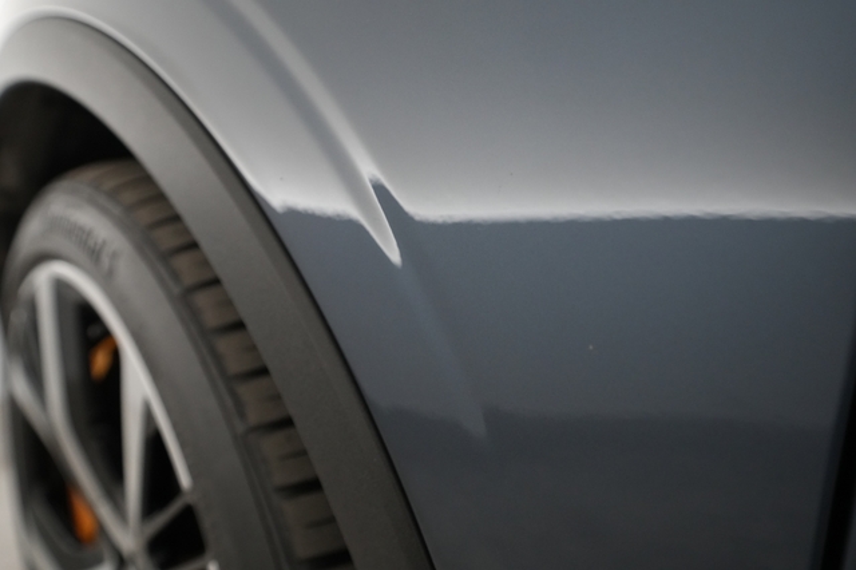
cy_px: 285
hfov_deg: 65.5
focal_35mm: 28
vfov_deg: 46.4
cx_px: 428
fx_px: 665
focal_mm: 28
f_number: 4.5
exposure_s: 1/100
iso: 4000
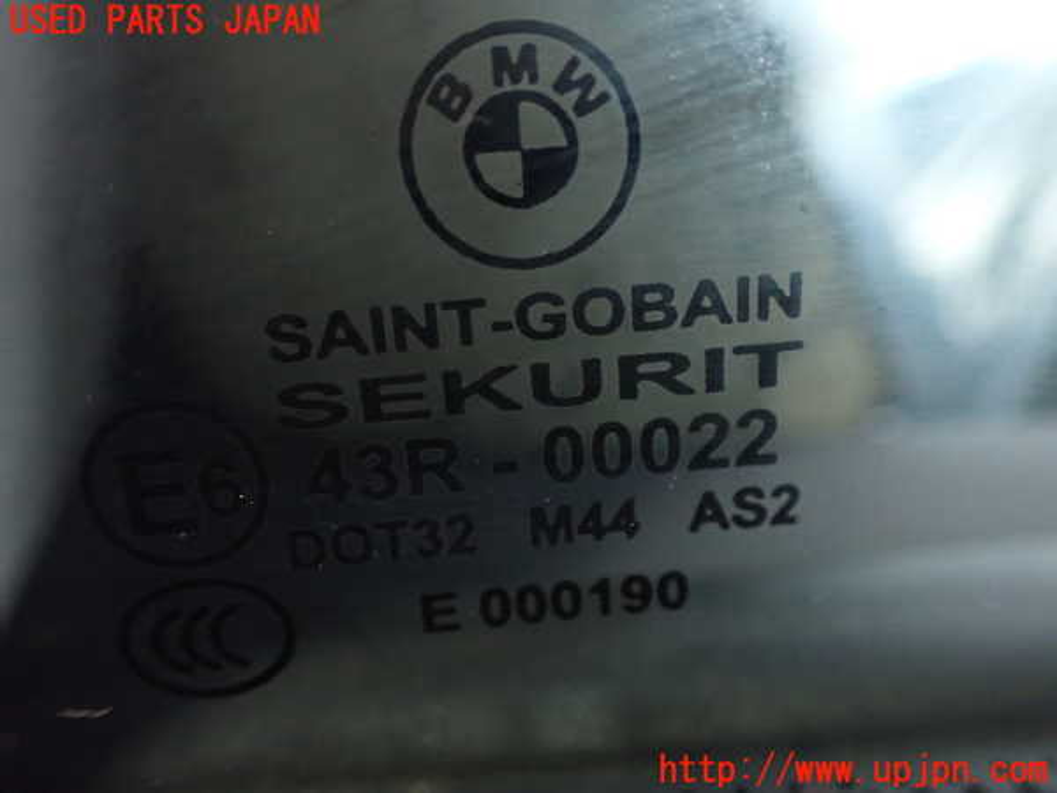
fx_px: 916
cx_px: 528
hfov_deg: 60.0
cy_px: 396
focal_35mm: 30
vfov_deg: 46.8
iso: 800
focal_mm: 5.4
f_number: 2.3
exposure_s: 1/40
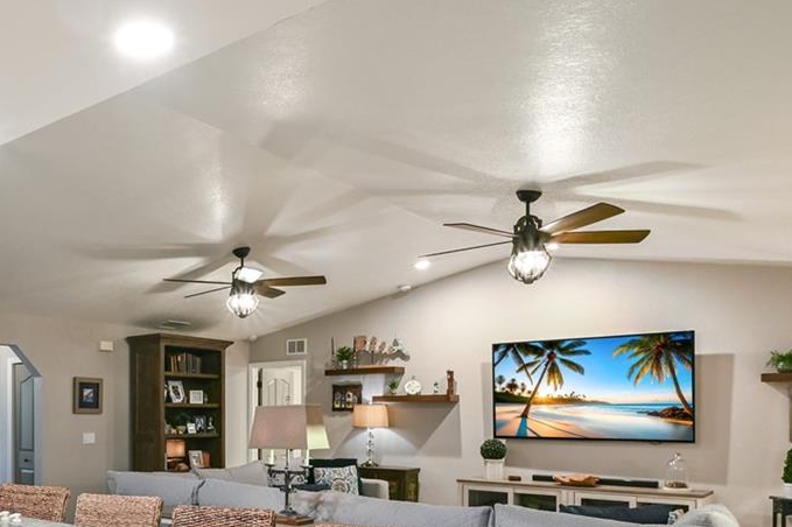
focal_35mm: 33
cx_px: 164
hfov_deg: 53.6
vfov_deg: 38.2
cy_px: 436
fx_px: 726
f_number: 11
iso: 160
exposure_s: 3
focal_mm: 14
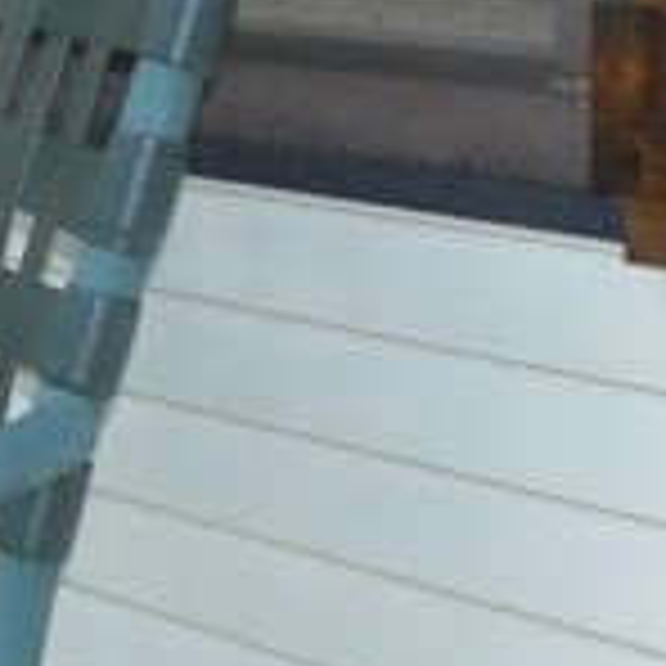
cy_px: -36
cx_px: -842
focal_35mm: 159
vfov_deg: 10.9
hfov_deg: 9.9
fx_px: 3461
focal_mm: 4.6
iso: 64
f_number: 4
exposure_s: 1/250
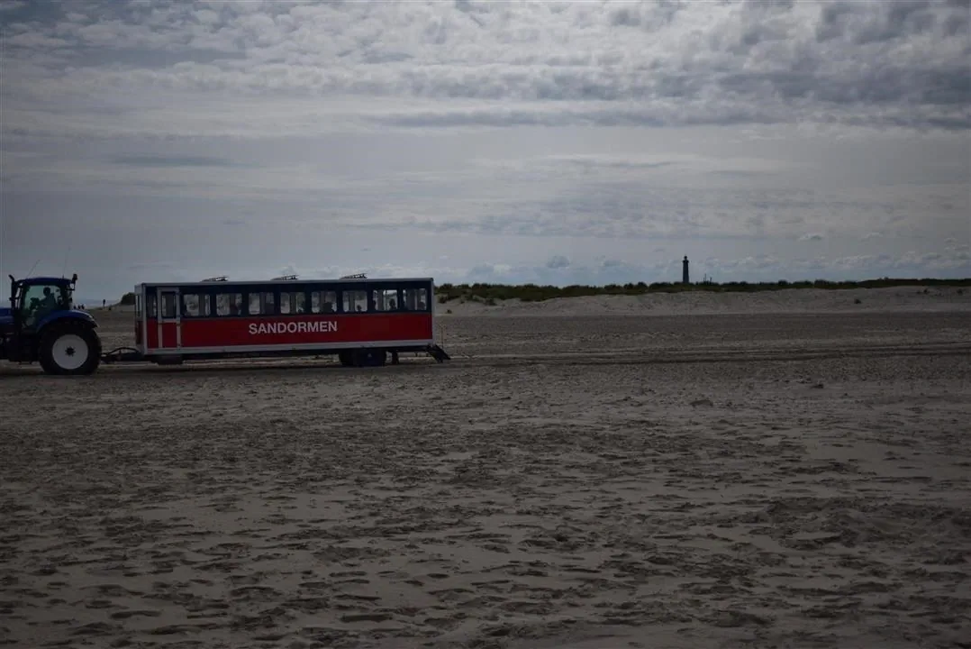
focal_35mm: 52
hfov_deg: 37.8
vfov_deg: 25.8
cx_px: 486
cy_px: 324
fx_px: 1417
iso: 160
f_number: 4.5
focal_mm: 35
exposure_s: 1/4000
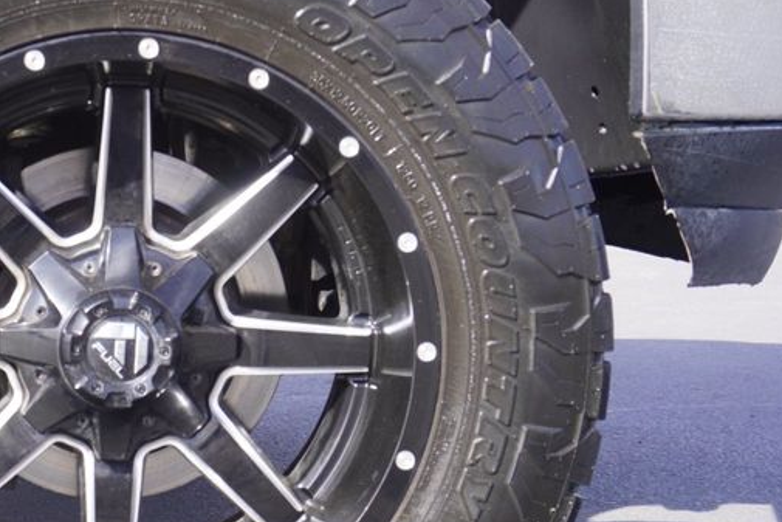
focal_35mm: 73
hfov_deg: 26.9
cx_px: 96
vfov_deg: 18.7
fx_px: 1586
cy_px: 324
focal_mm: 24
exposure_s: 1/100
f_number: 6.3
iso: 100
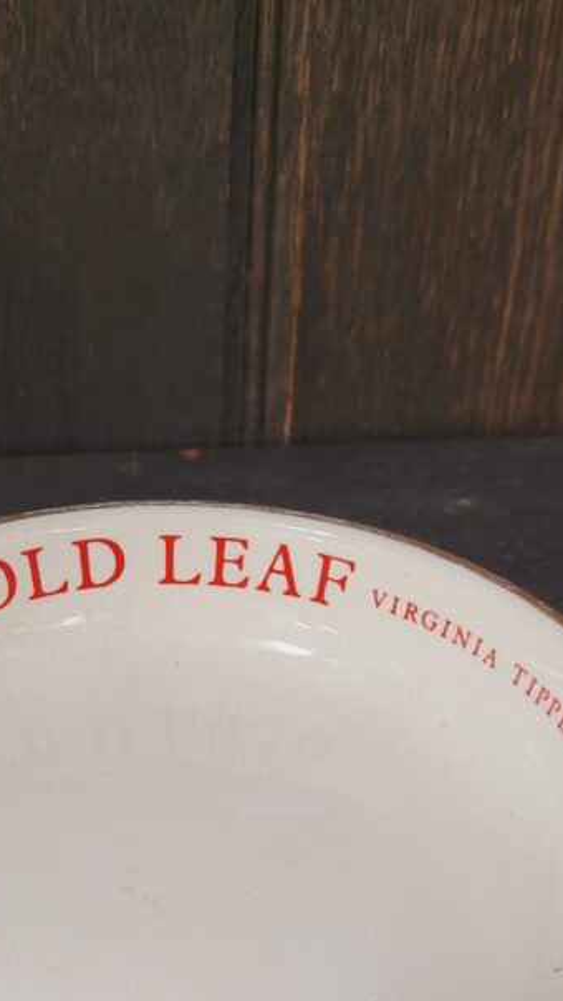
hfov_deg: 24.7
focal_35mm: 48
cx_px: 166
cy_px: 767
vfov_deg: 41.4
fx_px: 1273
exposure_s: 1/50
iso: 250
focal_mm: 5.4
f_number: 1.8
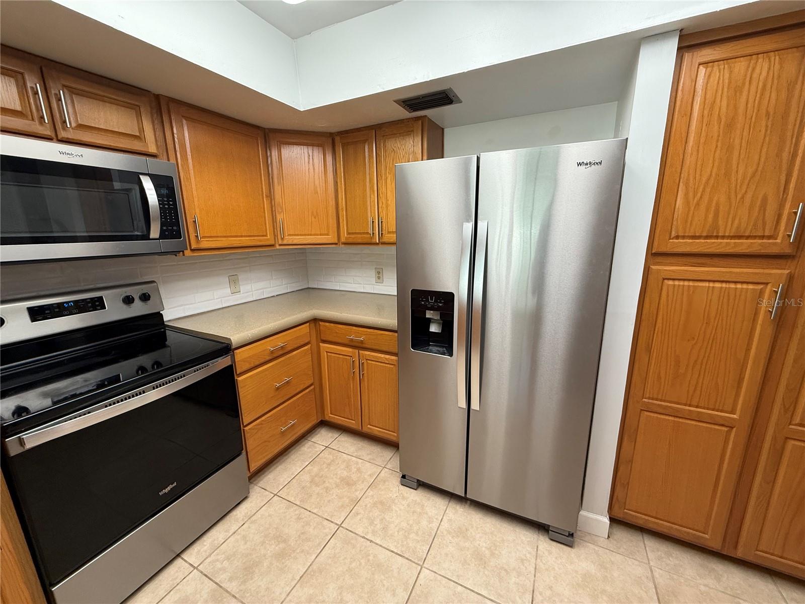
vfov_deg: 85.7
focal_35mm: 14
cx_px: 402
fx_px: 326
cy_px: 302
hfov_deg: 102.1
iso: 160
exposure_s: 1/120
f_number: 2.2
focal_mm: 2.22
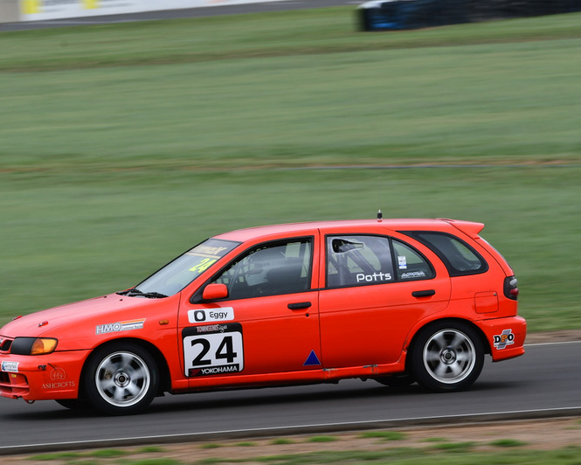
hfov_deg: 5.7
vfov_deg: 4.6
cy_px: 232
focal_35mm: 339
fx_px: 5829
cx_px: 251
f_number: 10
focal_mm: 200
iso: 320
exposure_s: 1/250
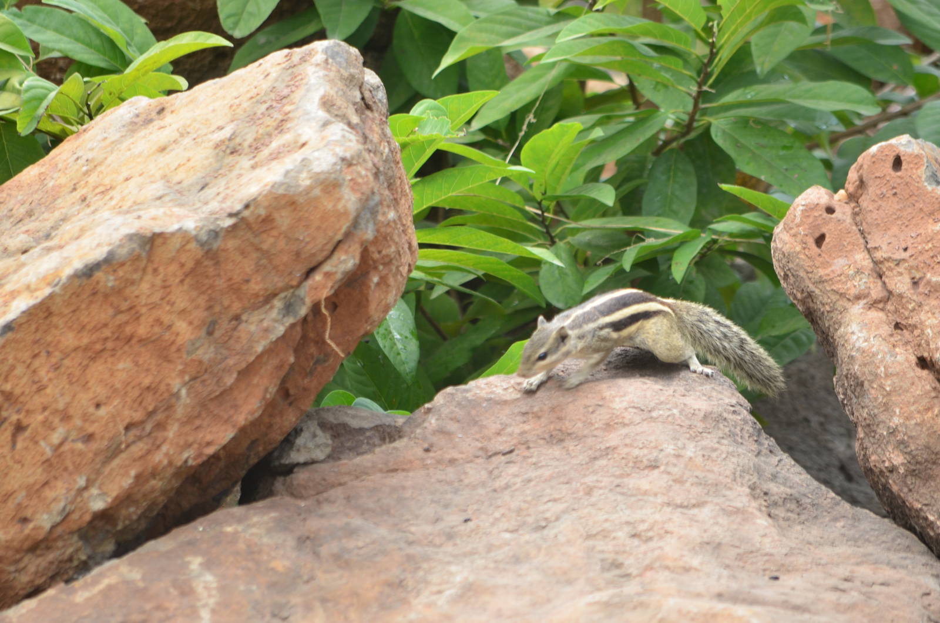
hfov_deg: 4.6
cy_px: 312
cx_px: 470
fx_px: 11727
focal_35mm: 450
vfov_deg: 3.0
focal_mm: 300
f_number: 6.3
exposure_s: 1/160
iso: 320
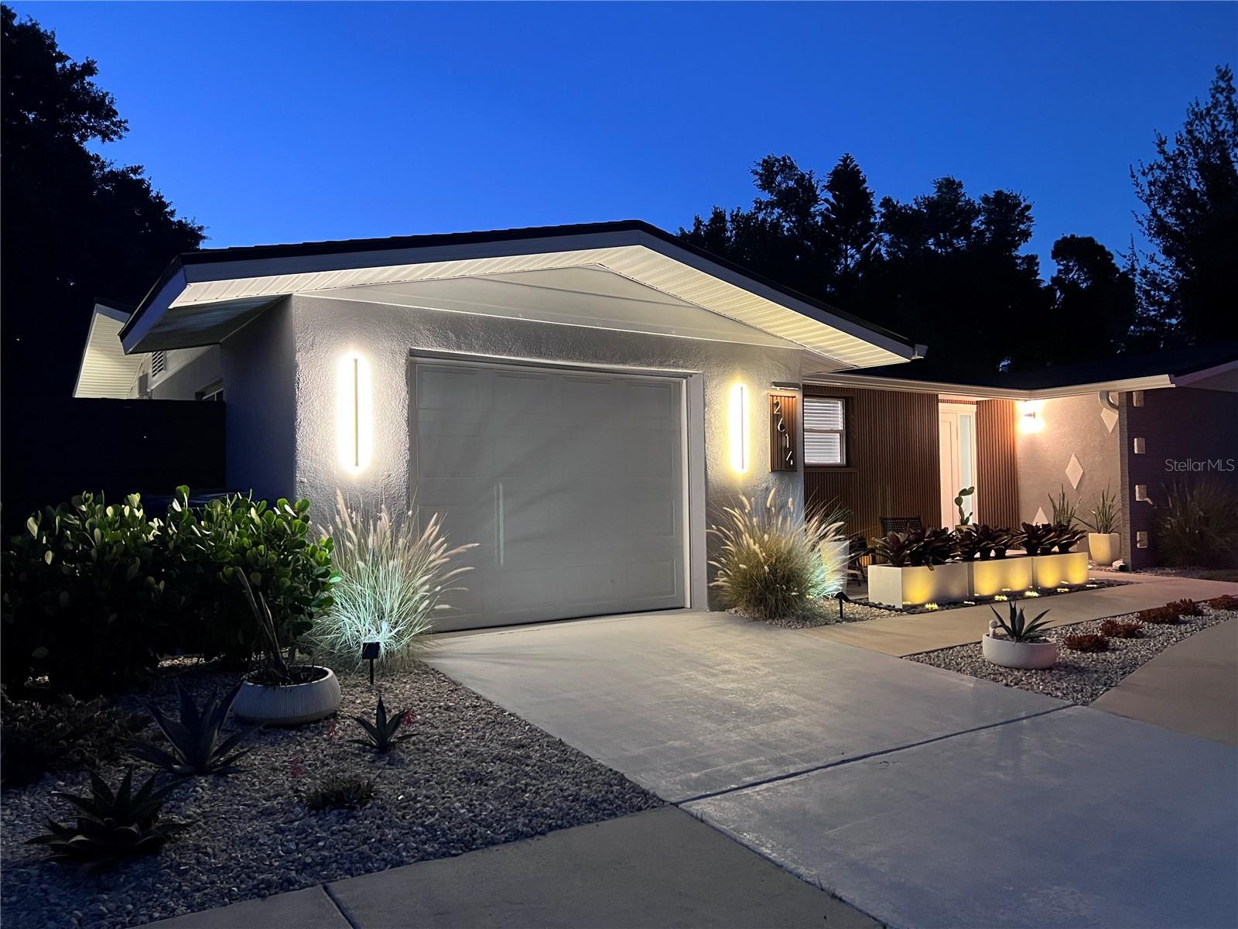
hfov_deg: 67.3
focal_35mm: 26
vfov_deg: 53.1
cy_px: 464
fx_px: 930
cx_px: 619
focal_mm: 5.7
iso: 500
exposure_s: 1/39
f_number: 1.5
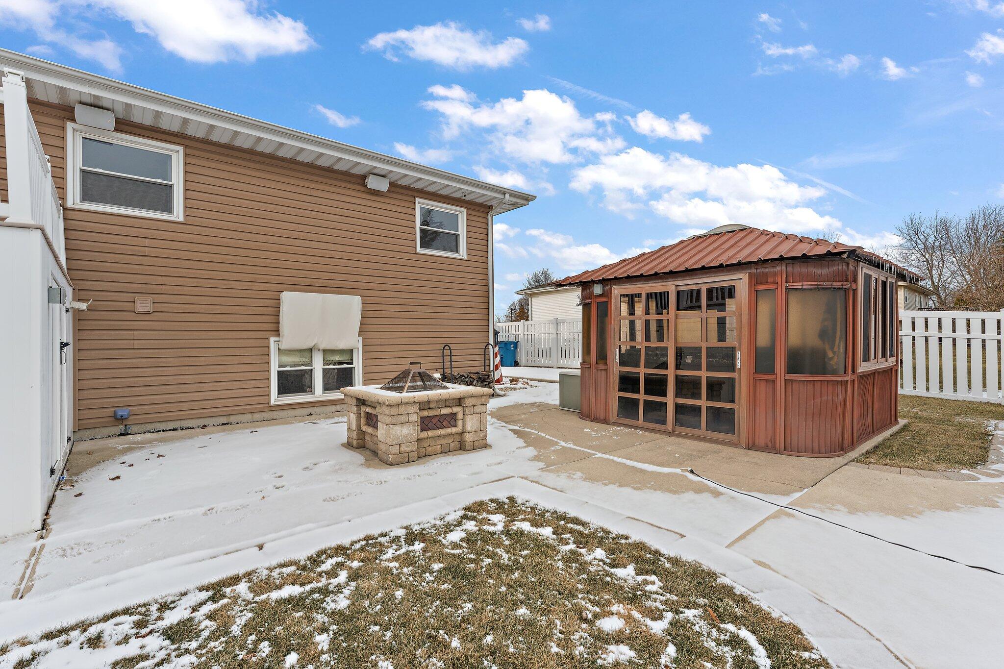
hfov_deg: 96.0
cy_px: 334
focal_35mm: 16
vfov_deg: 73.1
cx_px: 502
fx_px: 452
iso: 250
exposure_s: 1/50
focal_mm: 16.2
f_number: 9
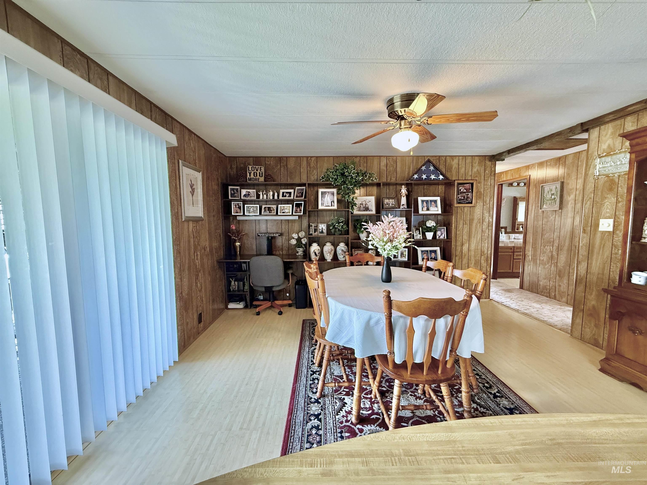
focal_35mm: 14
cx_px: 324
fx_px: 262
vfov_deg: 85.7
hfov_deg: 102.1
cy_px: 242
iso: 640
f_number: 2.2
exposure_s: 1/60
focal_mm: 2.22
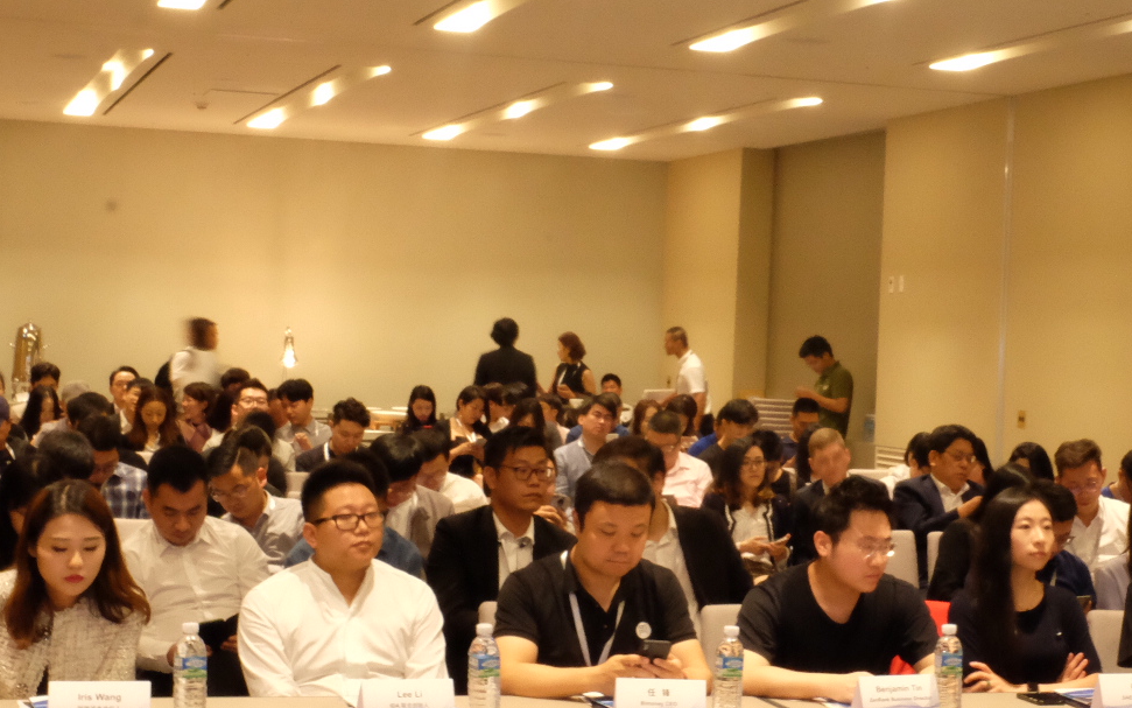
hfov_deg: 24.9
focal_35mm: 82
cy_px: 287
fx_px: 2530
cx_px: 856
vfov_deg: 15.9
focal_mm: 29.5
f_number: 20
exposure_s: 1/5
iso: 4000
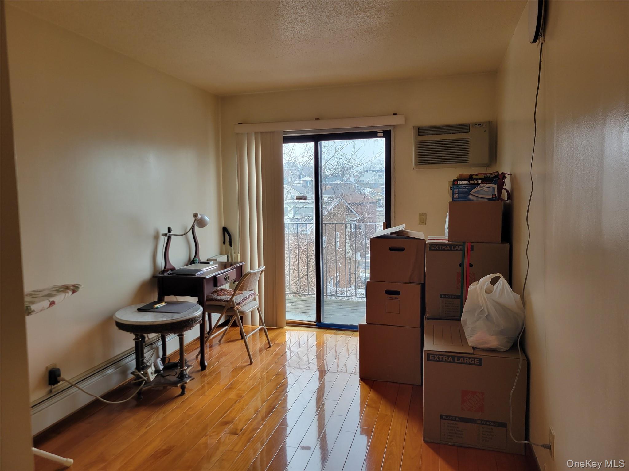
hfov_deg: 67.3
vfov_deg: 53.1
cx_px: 314
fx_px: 472
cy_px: 236
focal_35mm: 26
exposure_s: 1/120
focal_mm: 5.4
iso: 50
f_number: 1.8
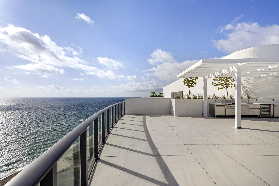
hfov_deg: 93.3
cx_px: 140
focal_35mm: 17
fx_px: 132
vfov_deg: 70.4
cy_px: 93
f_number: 8
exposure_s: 1/800
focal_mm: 17
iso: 100
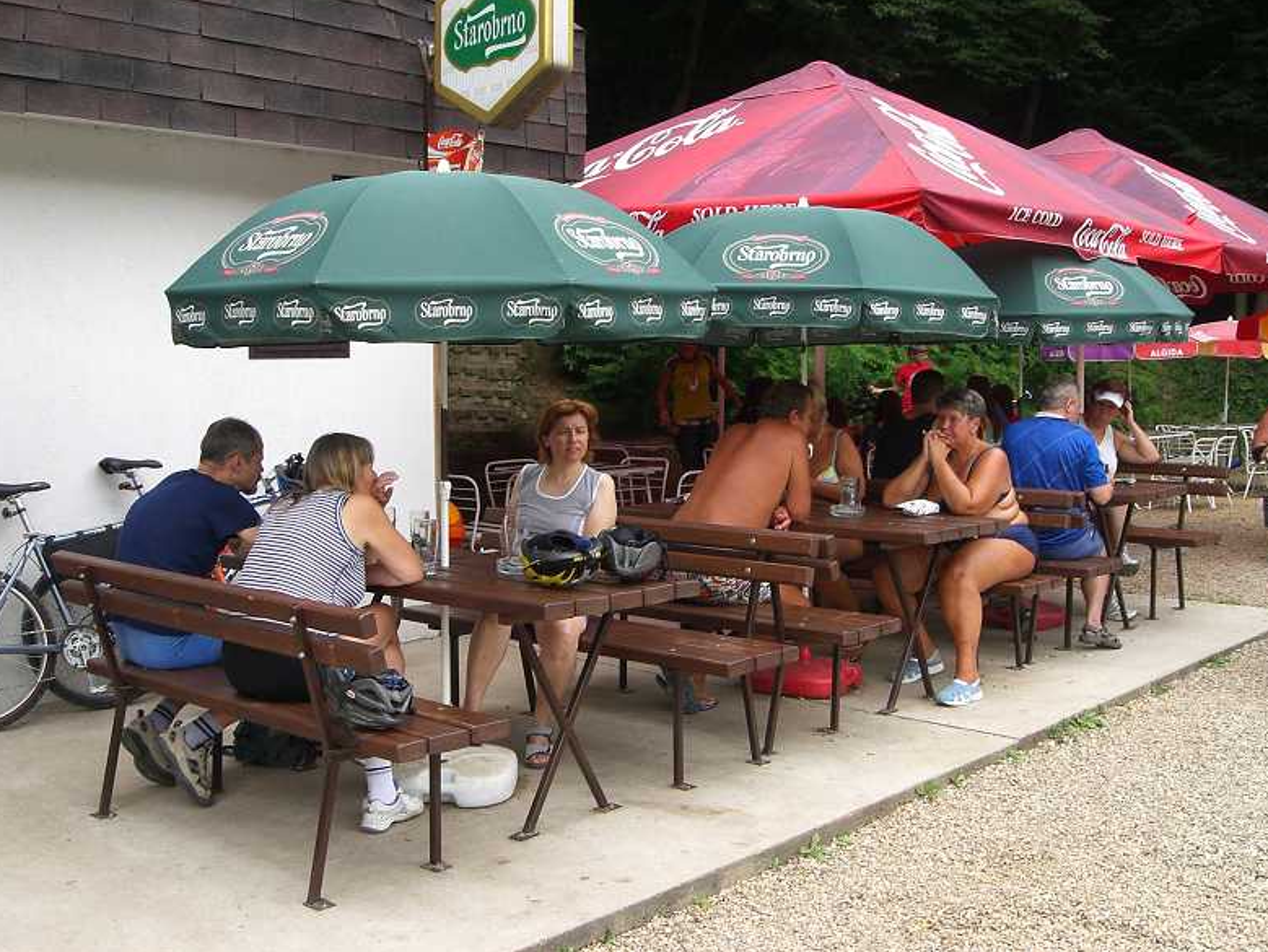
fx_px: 1429
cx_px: 641
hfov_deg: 47.8
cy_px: 470
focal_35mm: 39
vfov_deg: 36.8
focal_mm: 6.3
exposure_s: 1/100
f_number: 4.4
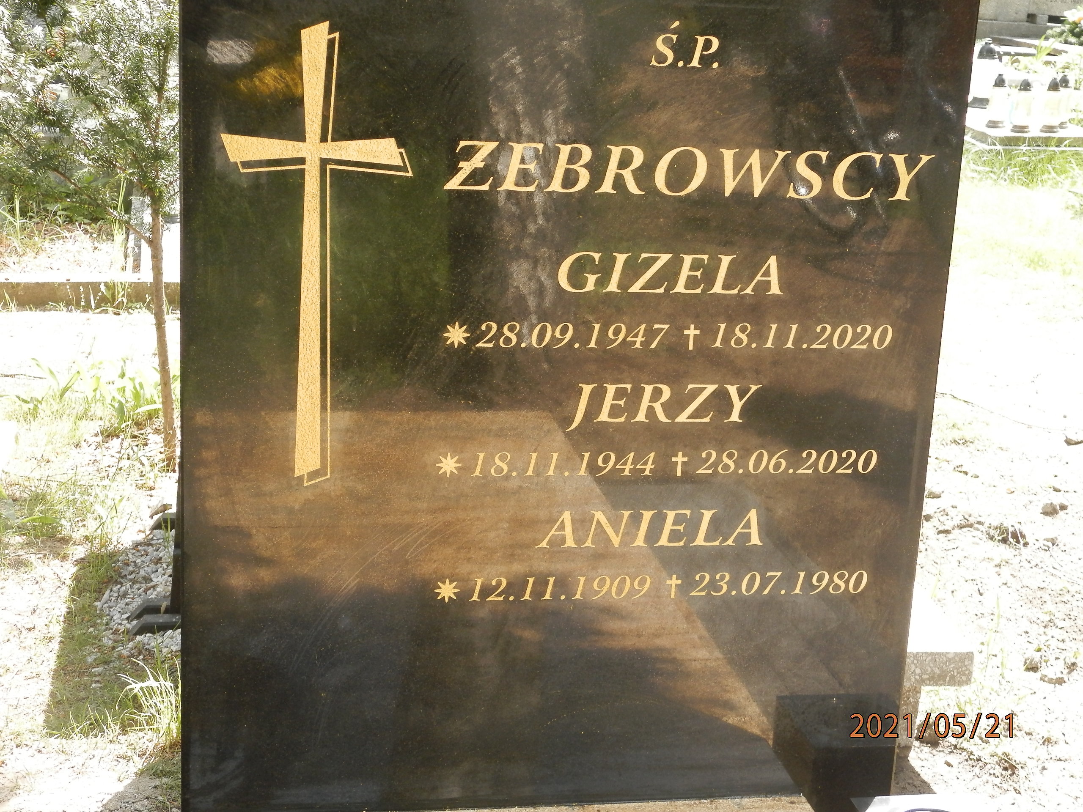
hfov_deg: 34.9
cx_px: 542
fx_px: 1721
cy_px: 406
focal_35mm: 55
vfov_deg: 26.6
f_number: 3.8
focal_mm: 9.9
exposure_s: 1/125
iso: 160
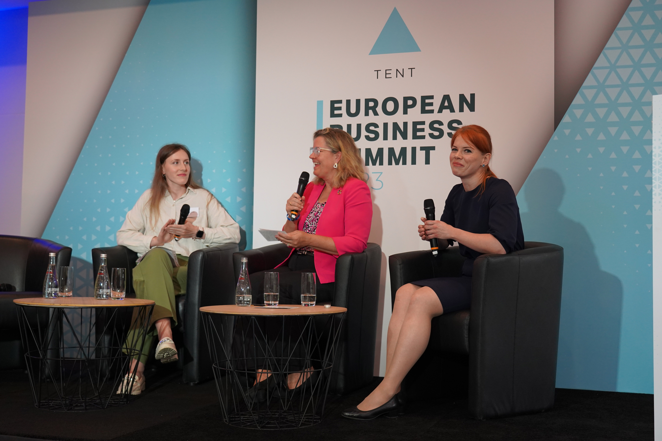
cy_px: 220
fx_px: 827
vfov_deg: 29.9
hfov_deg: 43.6
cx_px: 331
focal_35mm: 45
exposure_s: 1/160
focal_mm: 45
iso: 2000
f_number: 4
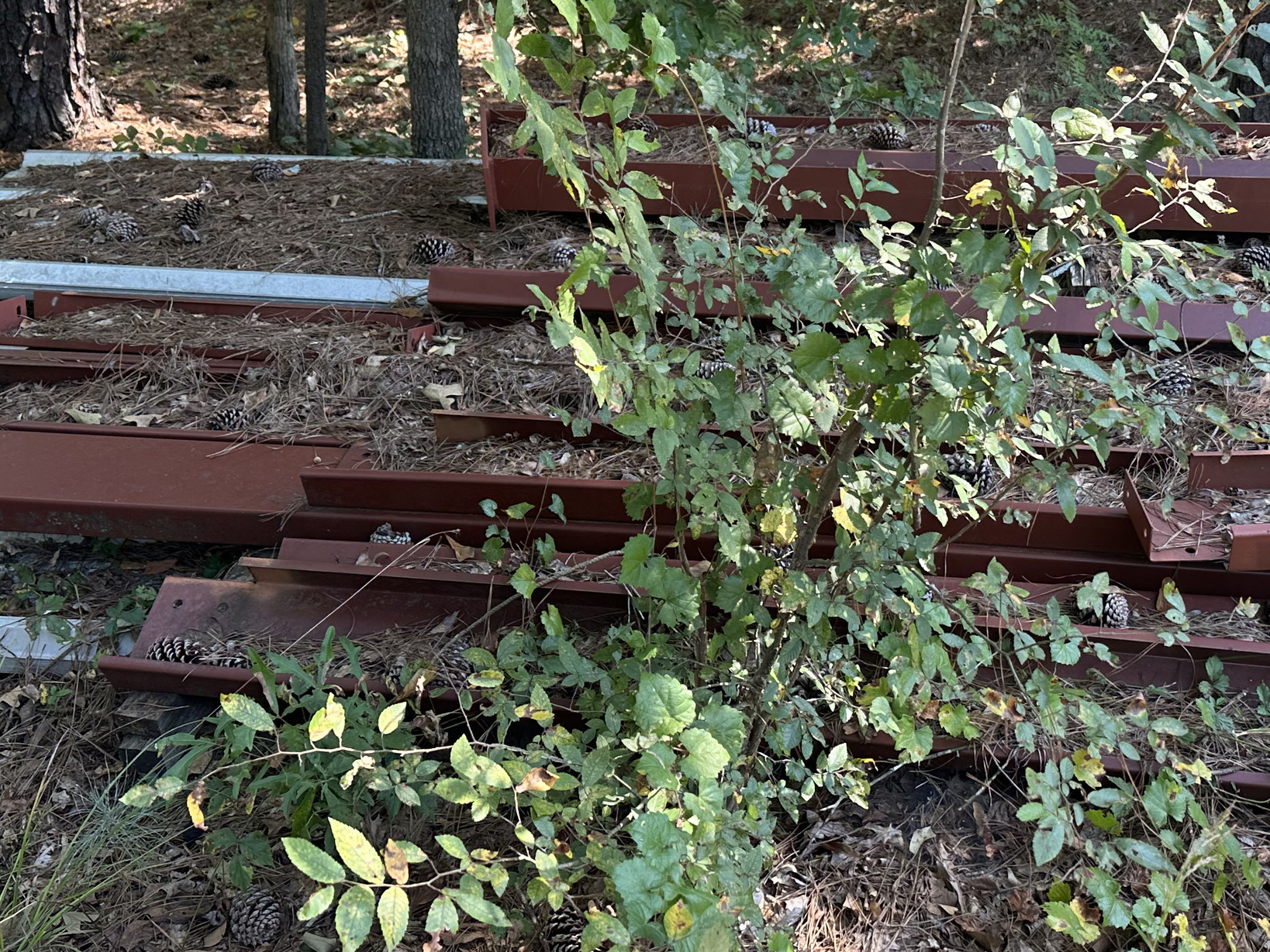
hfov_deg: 41.9
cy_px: 299
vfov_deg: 31.9
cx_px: 753
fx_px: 1651
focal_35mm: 45
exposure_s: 1/195
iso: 80
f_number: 1.78
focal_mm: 6.86
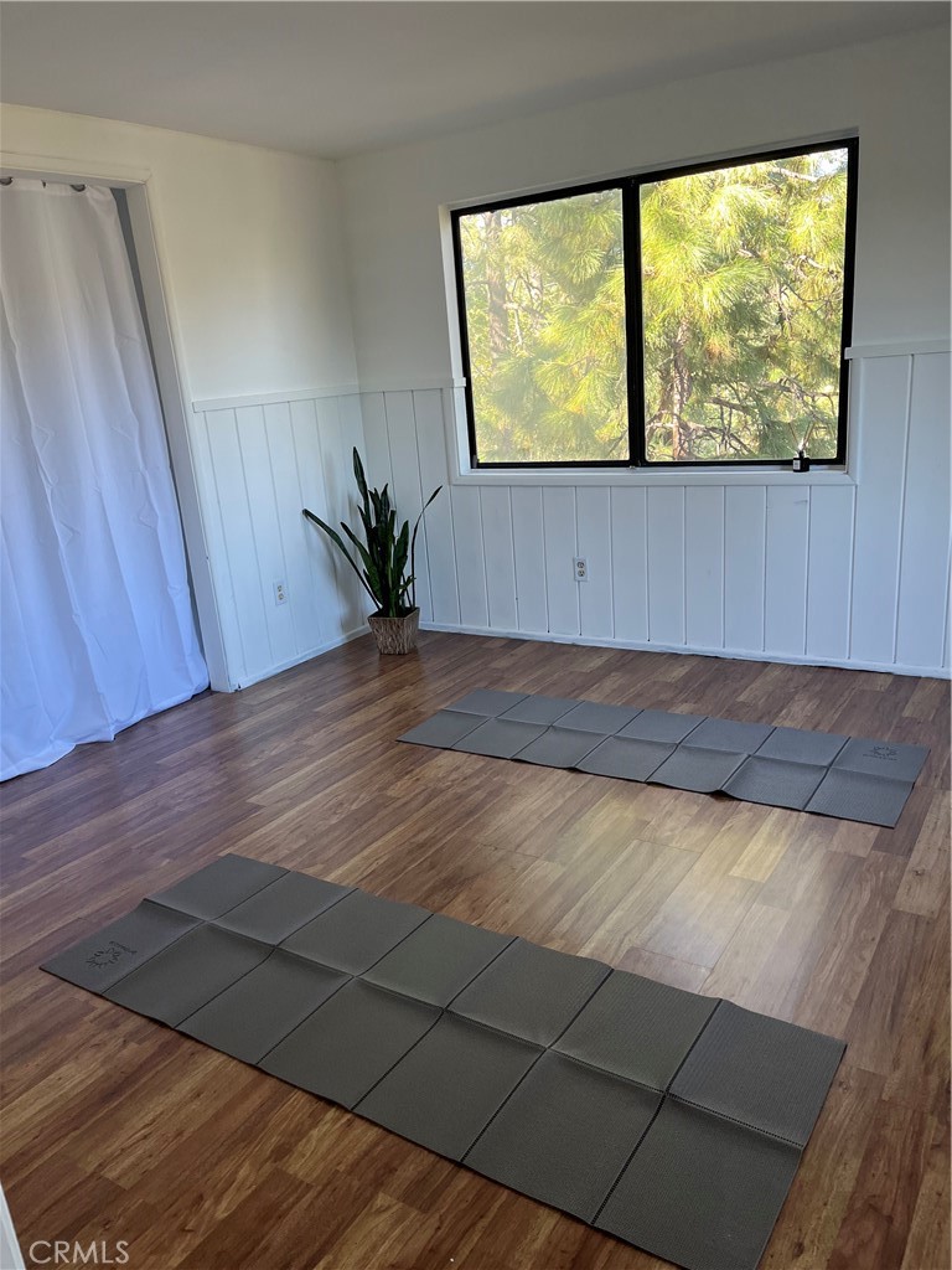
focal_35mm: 26
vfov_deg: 67.3
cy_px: 635
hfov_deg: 53.1
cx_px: 476
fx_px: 953
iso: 100
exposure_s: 1/121
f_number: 1.6
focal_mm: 5.1
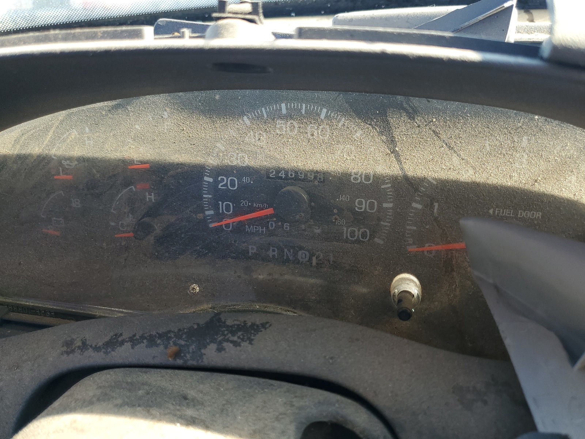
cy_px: 220
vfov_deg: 53.1
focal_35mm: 26
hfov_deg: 67.3
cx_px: 292
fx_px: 439
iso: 50
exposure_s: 1/145
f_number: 1.5
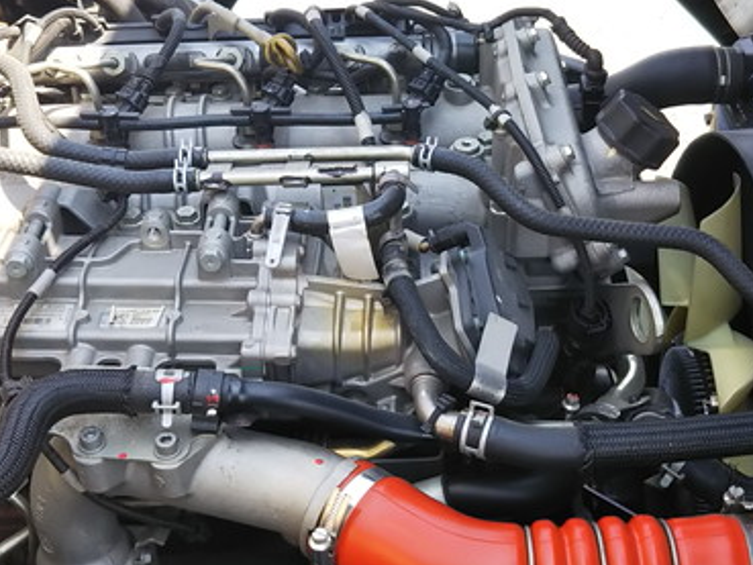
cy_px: 308
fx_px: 1132
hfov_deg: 36.7
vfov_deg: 28.0
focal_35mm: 52
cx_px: 435
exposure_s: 1/162
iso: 20
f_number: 2.2
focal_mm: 4
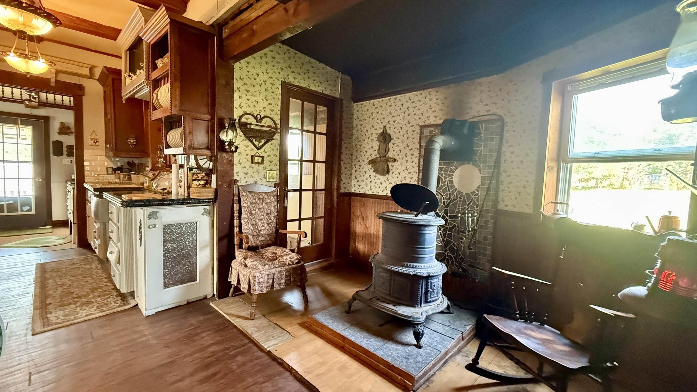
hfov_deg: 99.3
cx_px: 358
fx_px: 296
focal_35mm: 16
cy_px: 192
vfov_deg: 67.1
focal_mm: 2.22
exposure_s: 1/60
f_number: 2.2
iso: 1250
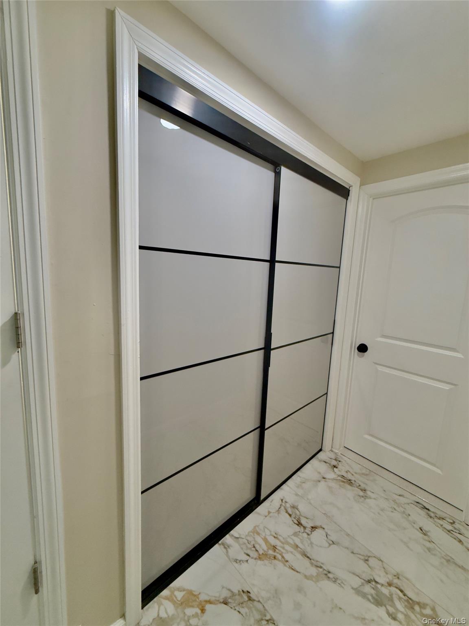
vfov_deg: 102.1
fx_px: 253
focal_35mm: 14
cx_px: 234
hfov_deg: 85.7
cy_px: 313
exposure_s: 1/120
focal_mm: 2.22
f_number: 2.2
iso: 250
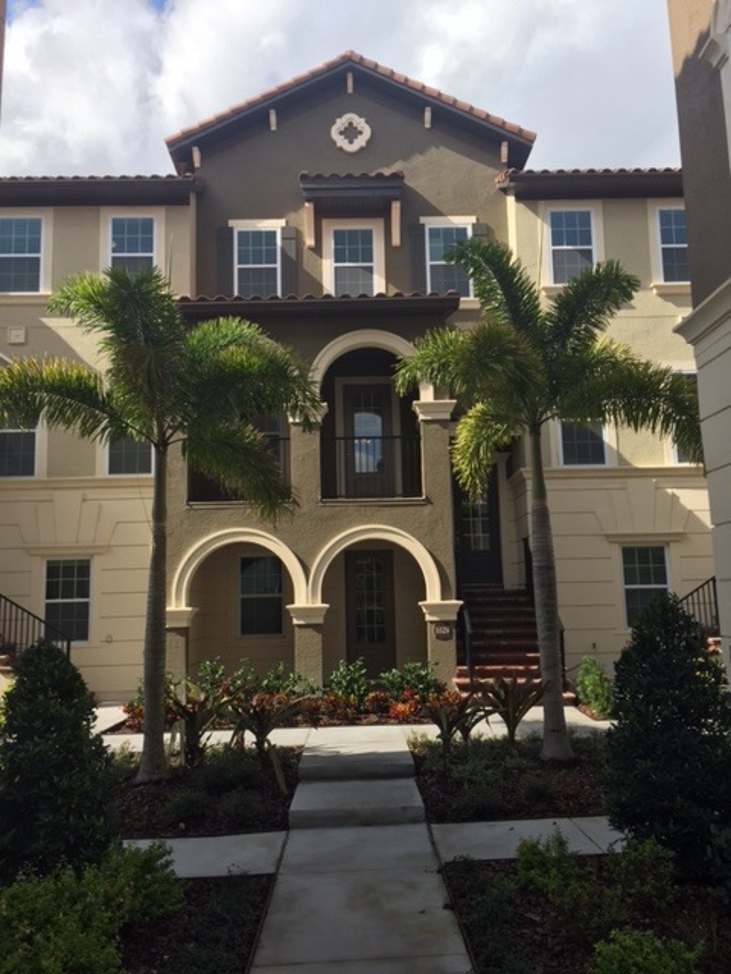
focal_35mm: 29
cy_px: 487
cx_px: 366
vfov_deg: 61.7
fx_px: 817
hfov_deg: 48.2
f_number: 2.2
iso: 32
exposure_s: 1/1364
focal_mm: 4.15
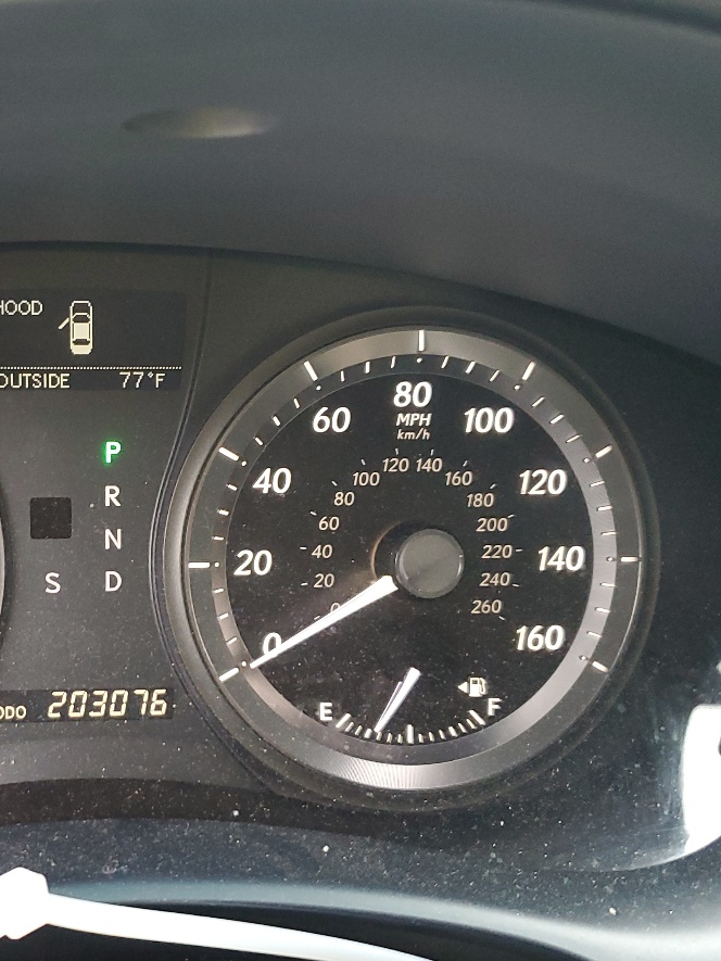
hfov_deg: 29.6
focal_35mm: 47
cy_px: 600
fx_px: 1305
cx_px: 71
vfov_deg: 40.2
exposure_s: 1/60.2
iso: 223
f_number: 1.5
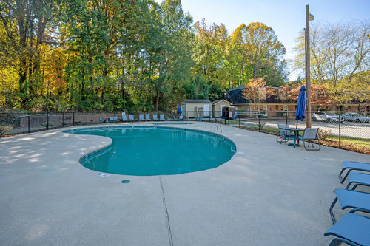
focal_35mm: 18
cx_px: 185
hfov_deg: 88.5
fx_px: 190
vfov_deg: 65.9
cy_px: 123
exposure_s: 1/250
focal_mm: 18.5
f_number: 5.6
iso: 200
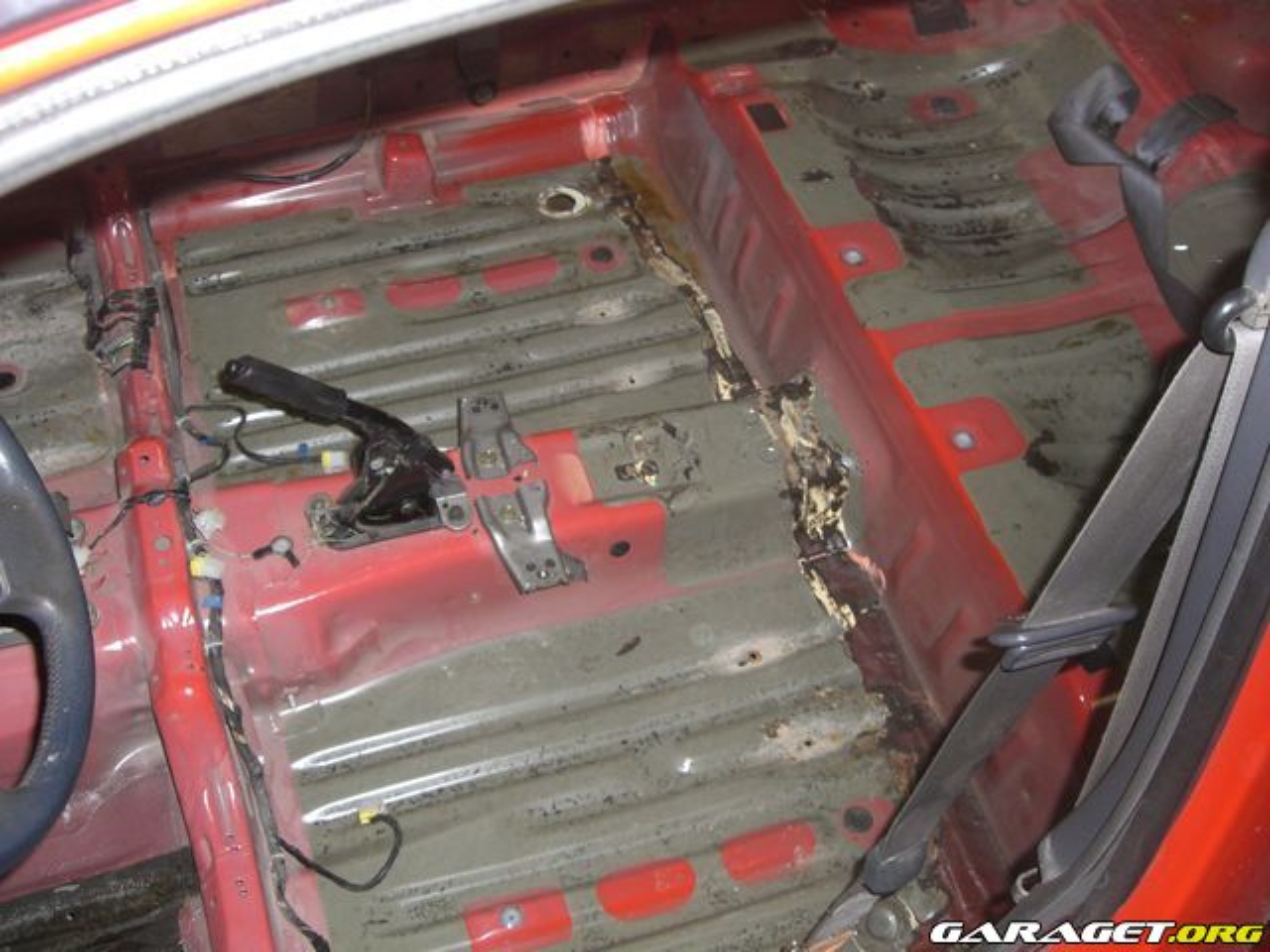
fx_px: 1394
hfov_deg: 49.0
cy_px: 476
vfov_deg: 37.7
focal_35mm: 38
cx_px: 635
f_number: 2.7
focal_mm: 6.2
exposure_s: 1/60
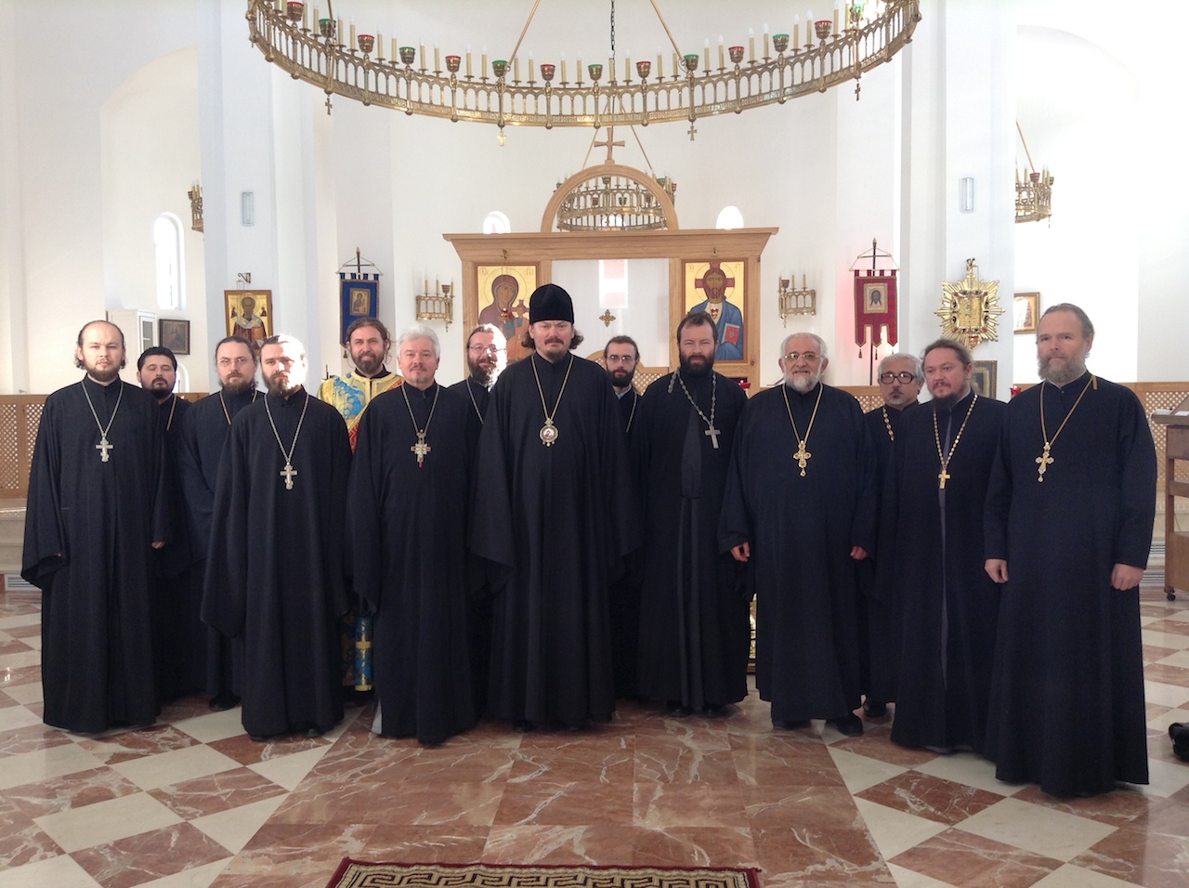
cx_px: 594
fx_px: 1132
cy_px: 444
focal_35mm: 33
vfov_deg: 42.8
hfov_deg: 55.4
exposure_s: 1/40
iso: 32
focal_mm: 3.3
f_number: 2.4
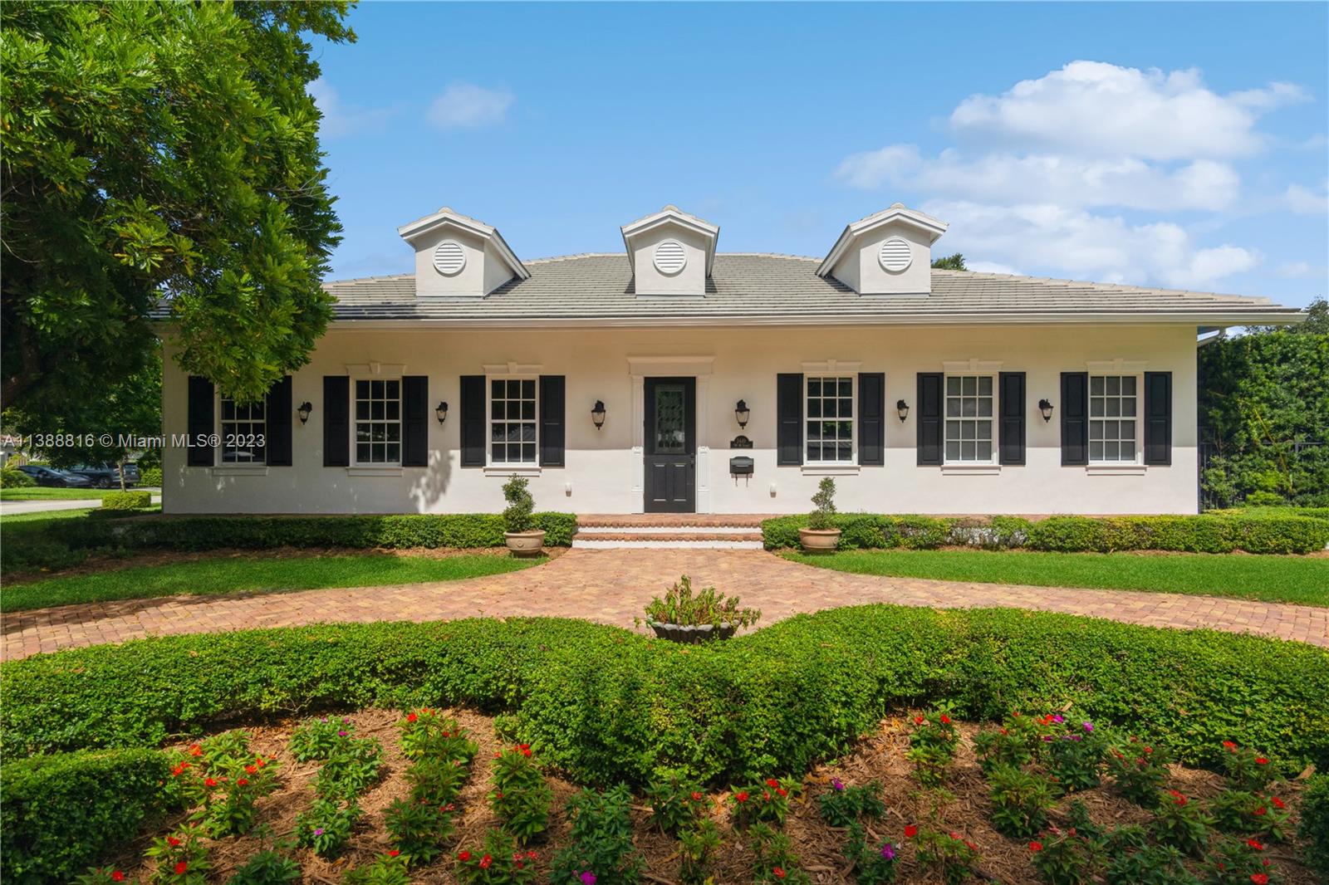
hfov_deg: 86.9
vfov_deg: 64.5
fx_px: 701
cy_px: 442
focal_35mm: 19
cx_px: 664
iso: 200
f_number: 8
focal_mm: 19
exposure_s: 1/640
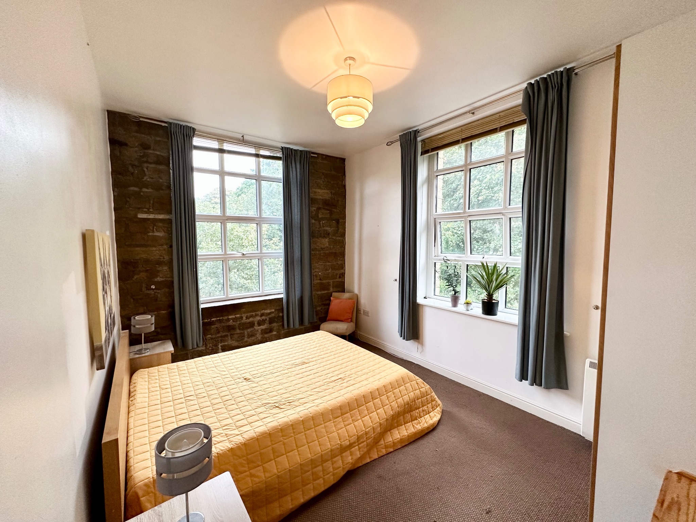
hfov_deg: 102.1
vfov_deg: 85.7
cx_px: 348
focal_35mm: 14
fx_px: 281
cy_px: 261
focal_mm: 2.22
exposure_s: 1/50
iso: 160
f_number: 2.2
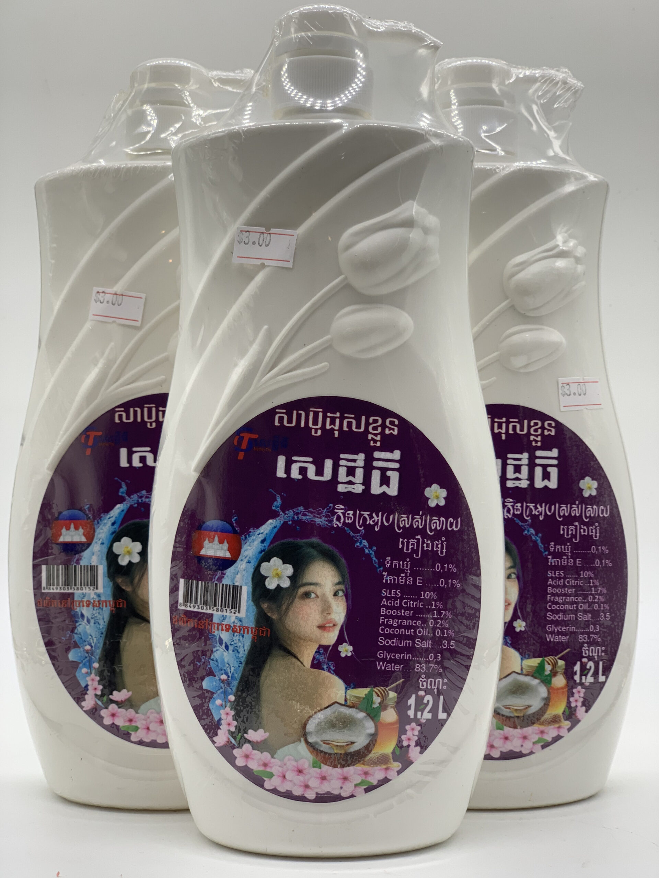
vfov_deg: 36.8
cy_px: 439
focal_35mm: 52
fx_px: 1320
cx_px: 330
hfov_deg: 28.0
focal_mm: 6
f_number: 2.4
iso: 32
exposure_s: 1/118
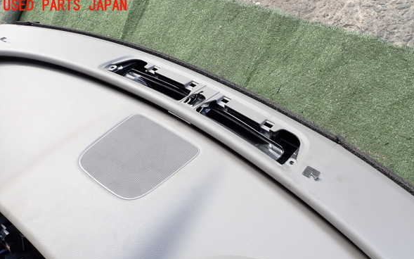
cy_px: 156
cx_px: 210
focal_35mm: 27
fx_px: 305
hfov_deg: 68.4
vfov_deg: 45.8
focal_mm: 4.5
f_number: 2.8
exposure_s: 1/100
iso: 100
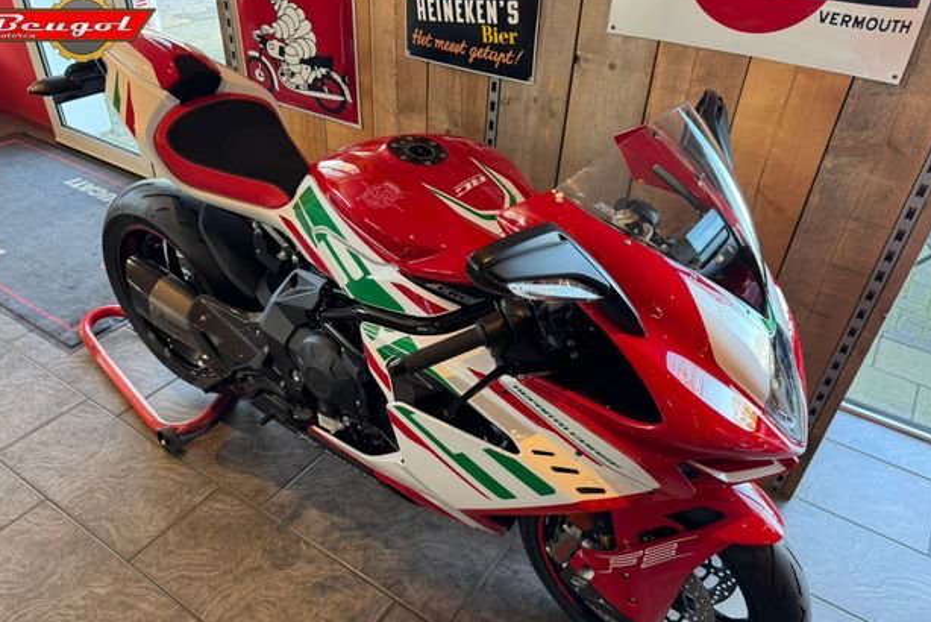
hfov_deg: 69.3
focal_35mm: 26
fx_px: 673
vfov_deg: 49.4
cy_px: 355
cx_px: 449
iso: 125
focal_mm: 6.76
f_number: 1.78
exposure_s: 1/50
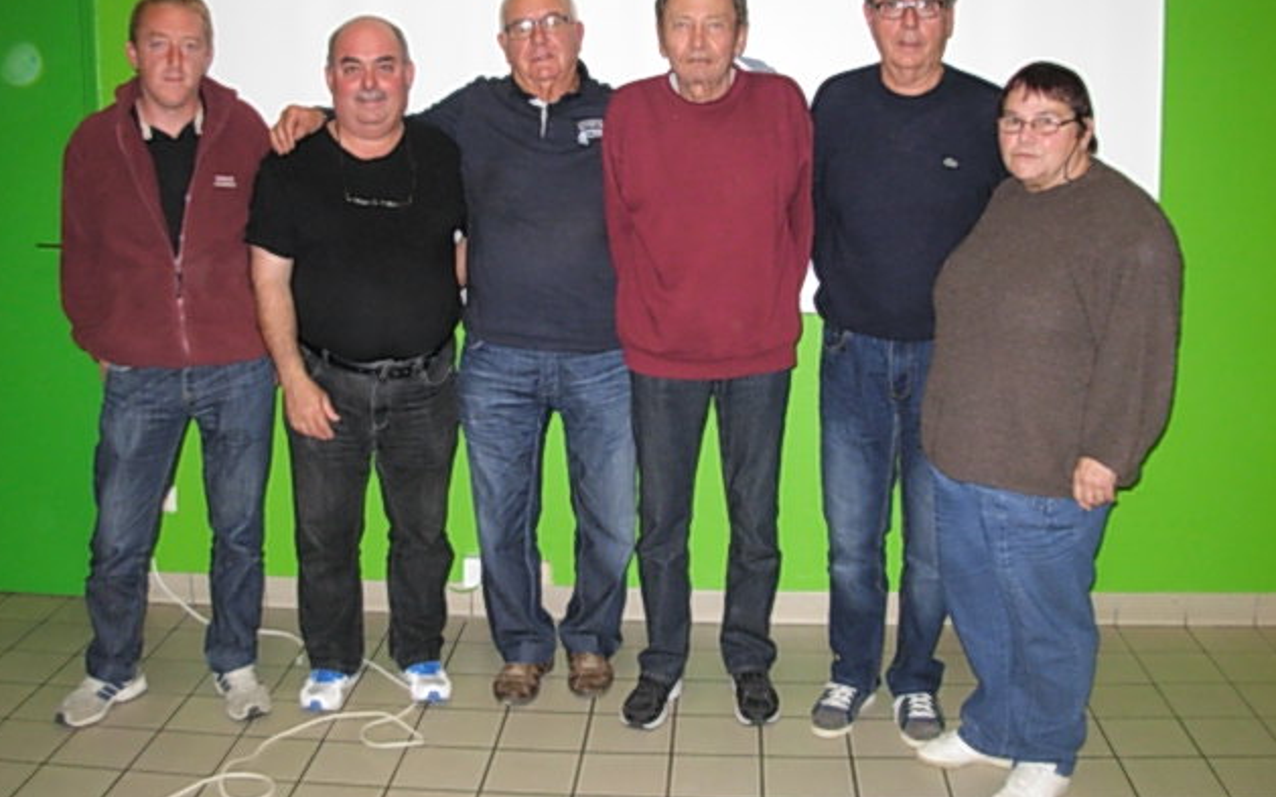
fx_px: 1426
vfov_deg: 31.2
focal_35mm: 41
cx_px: 635
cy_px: 349
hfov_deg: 48.2
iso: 400
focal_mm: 6.3
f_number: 2.9
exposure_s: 1/161
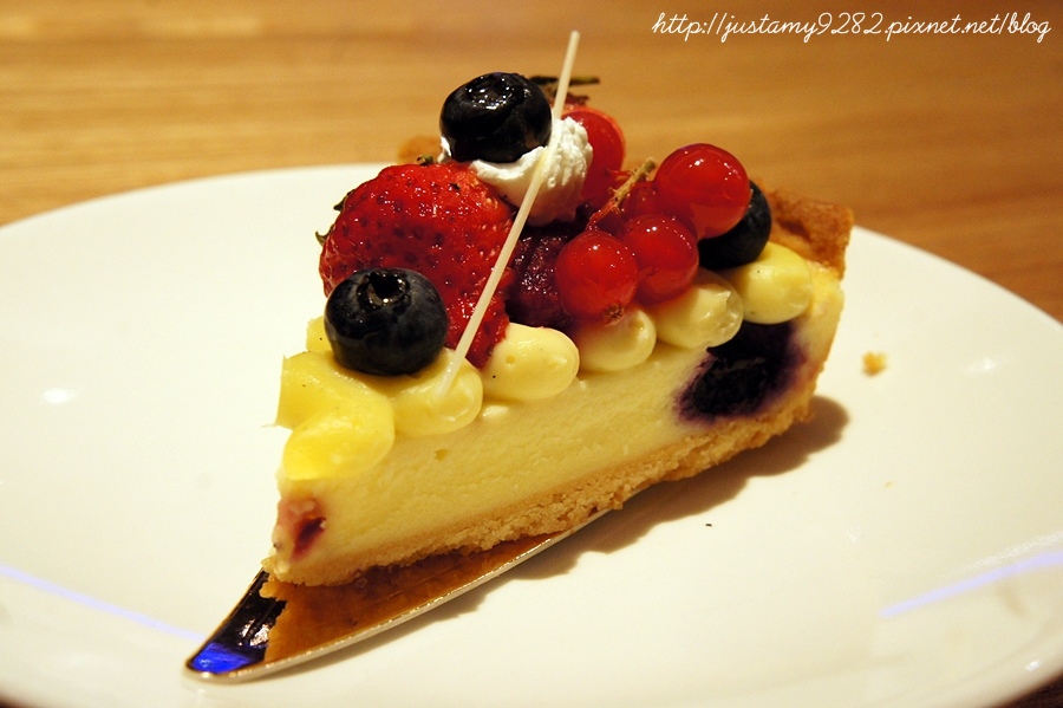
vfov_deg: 23.8
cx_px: 532
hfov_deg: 35.1
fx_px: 1682
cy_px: 354
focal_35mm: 57
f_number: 9
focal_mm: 38
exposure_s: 1/25
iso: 1600
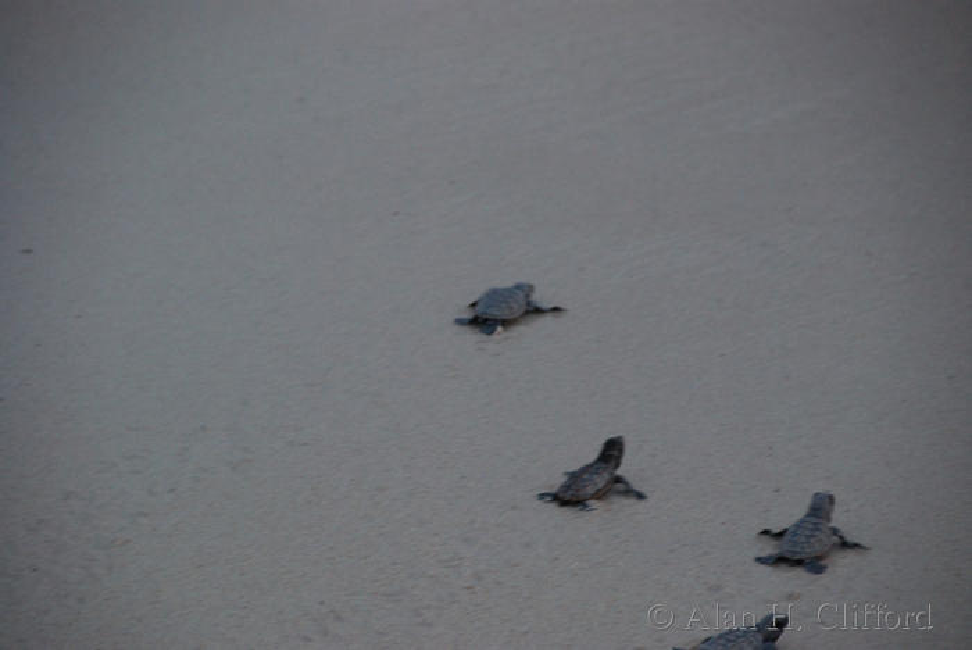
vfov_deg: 4.6
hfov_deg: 6.9
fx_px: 8106
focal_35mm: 300
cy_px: 325
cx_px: 486
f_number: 5.6
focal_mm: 200
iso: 1250
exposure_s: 1/50
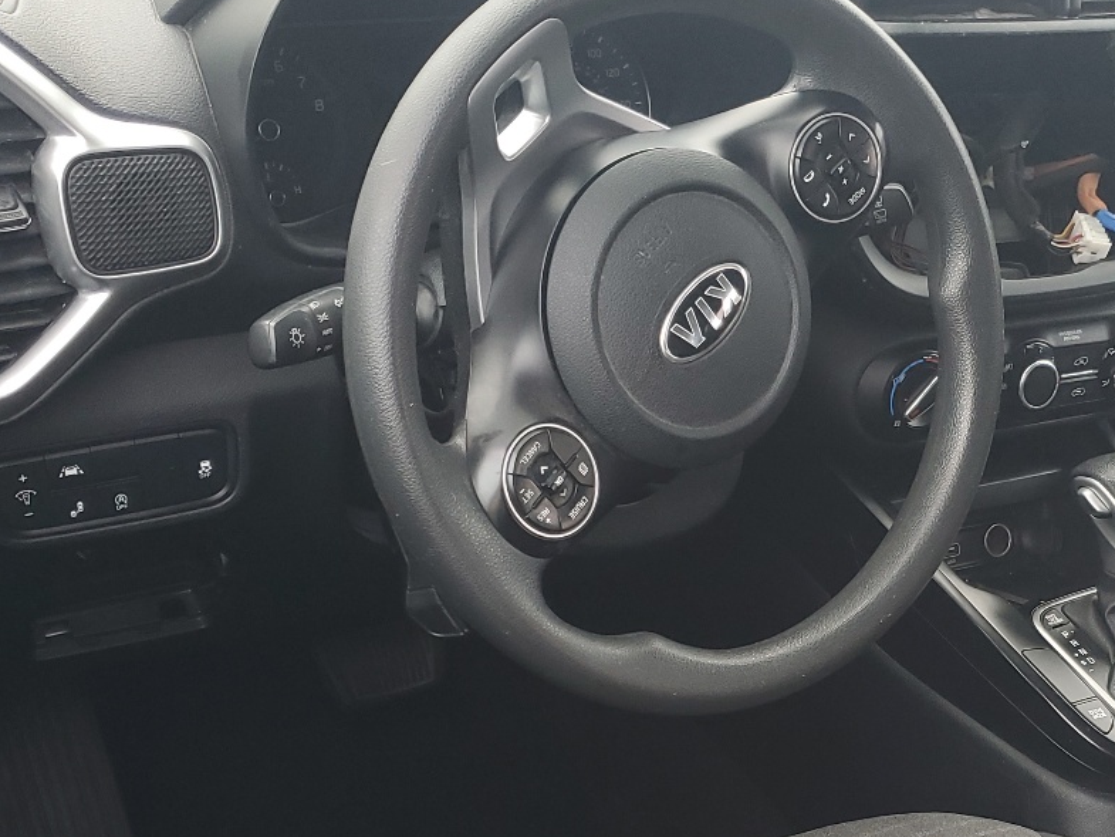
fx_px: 1707
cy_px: 664
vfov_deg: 27.0
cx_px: 812
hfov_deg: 35.5
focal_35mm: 53
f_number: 1.5
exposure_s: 1/120
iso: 61
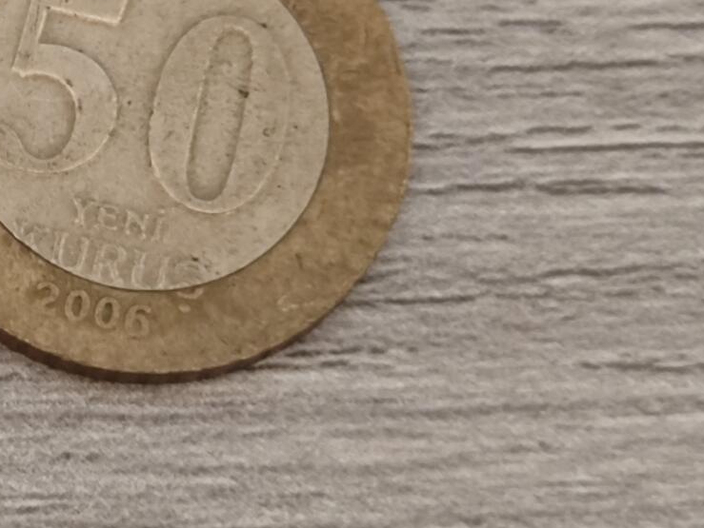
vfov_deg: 10.4
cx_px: 187
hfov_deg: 13.8
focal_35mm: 142
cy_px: 73
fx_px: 2889
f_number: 1.9
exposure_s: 1/50
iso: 640
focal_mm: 8.7
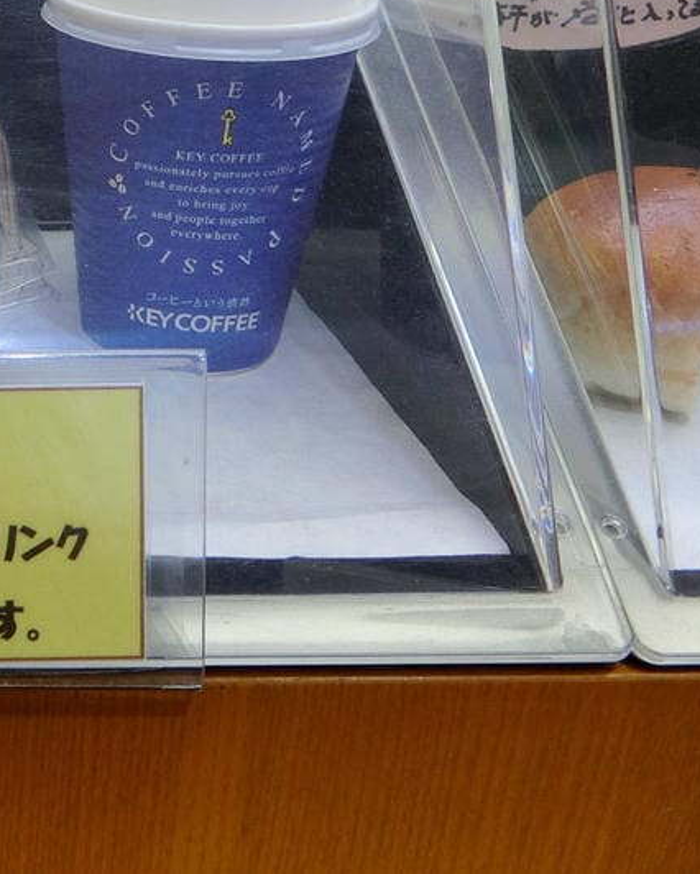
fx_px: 1423
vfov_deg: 32.9
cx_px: -240
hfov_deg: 23.9
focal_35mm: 55
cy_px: 136
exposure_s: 1/60
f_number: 2.8
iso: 160
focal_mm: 5.4
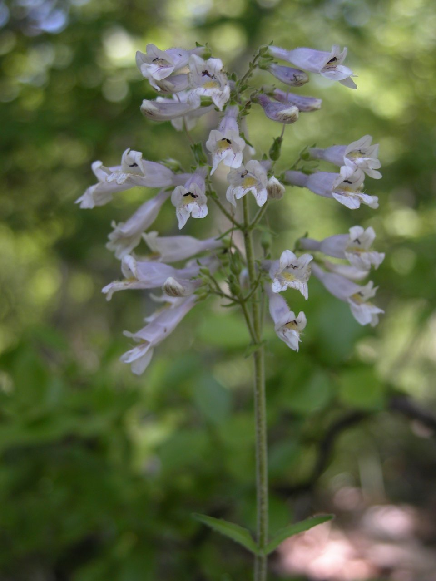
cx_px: 218
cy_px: 290
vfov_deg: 22.3
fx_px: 1478
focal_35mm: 88
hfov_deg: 16.8
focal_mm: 22.3
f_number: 3.5
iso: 100
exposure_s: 1/118
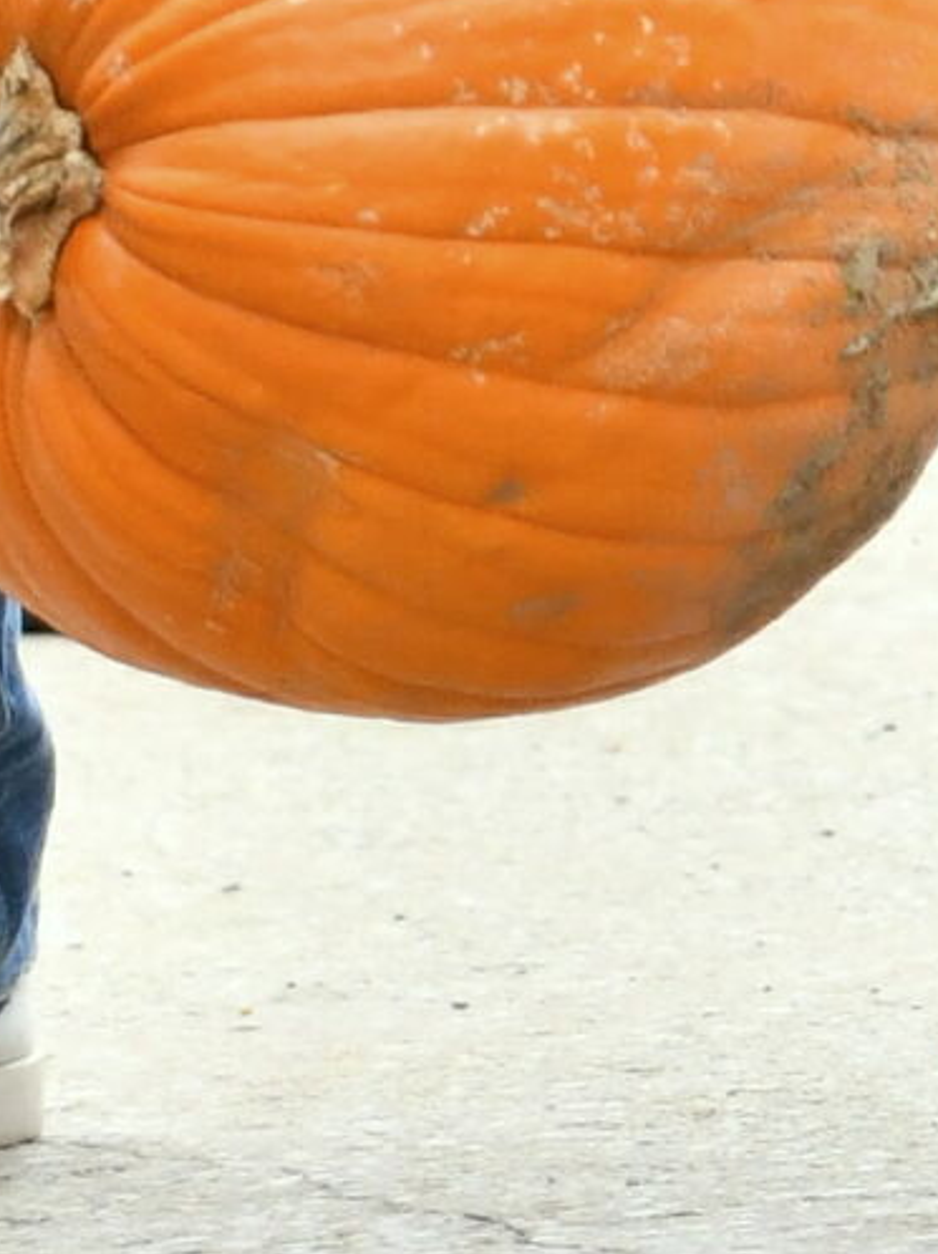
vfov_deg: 3.0
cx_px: 473
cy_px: -453
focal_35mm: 666
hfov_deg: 2.2
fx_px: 24093
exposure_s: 1/1600
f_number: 2.8
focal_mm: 130
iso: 1000
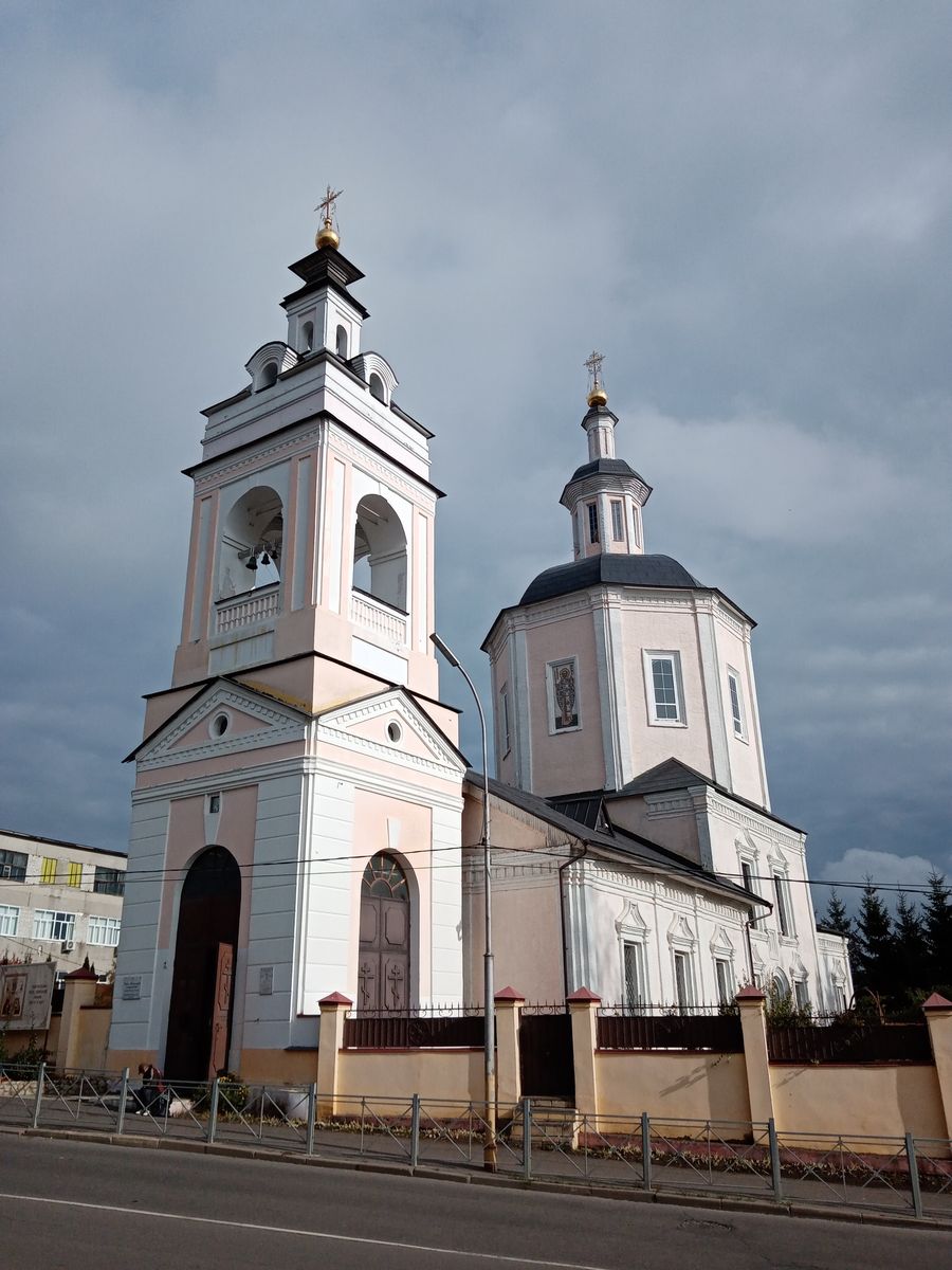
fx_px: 953
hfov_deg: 53.1
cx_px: 476
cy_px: 635
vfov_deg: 67.3
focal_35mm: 26
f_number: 1.8
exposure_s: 1/3322
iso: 108
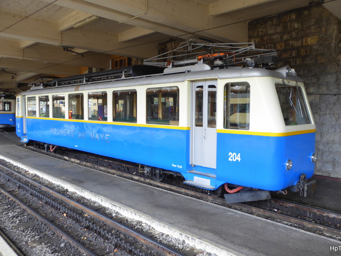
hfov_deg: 60.0
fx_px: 296
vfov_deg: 46.8
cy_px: 127
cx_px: 174
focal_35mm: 30
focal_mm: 5
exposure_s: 1/60
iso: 100
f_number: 3.5
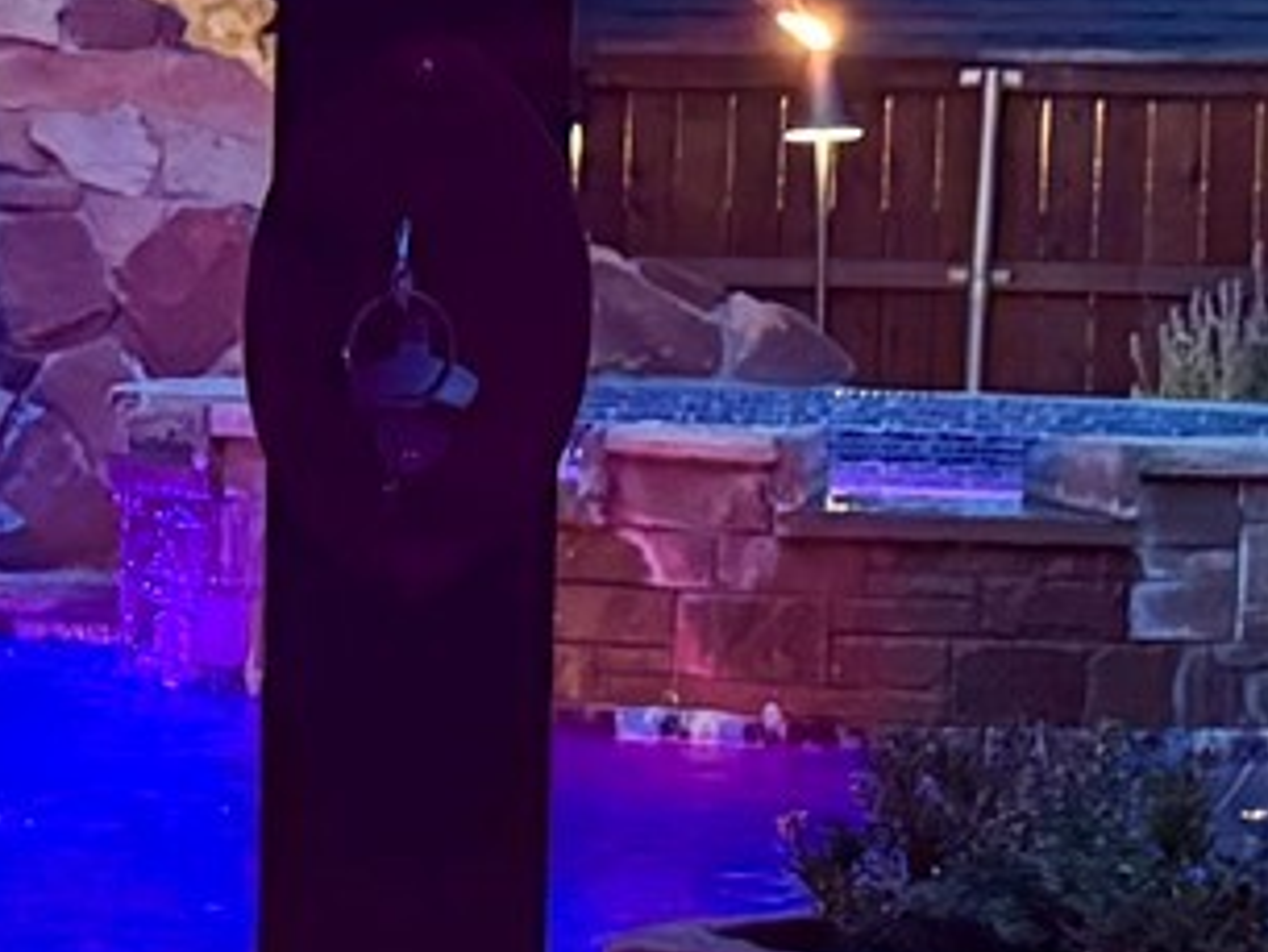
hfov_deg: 11.7
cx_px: -619
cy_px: 524
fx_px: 5900
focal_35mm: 161
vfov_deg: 9.2
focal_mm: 6.76
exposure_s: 1/30
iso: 1000
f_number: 1.78
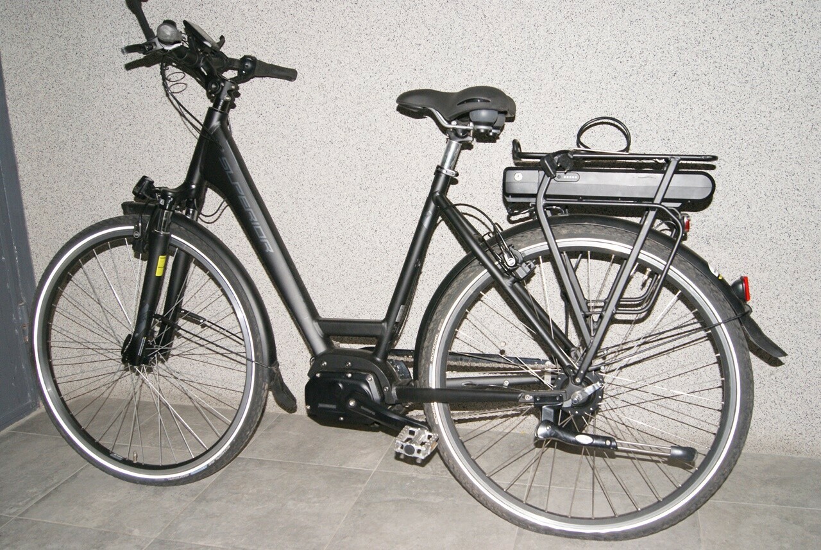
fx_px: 754
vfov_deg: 40.1
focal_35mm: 33
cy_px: 275
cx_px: 410
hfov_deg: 57.2
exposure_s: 1/60
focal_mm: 22
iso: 400
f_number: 5.6
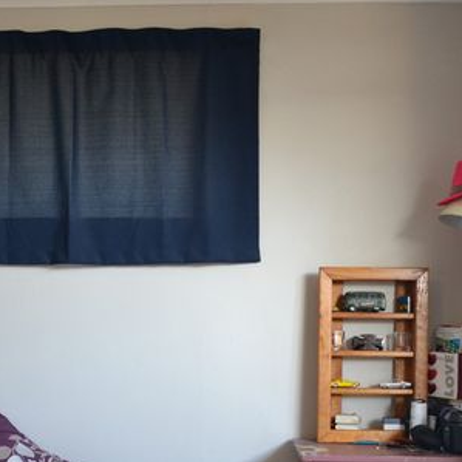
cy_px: 358
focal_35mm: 59
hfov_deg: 28.9
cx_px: 168
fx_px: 891
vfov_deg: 28.5
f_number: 3.5
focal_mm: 18
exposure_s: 1/60
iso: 560
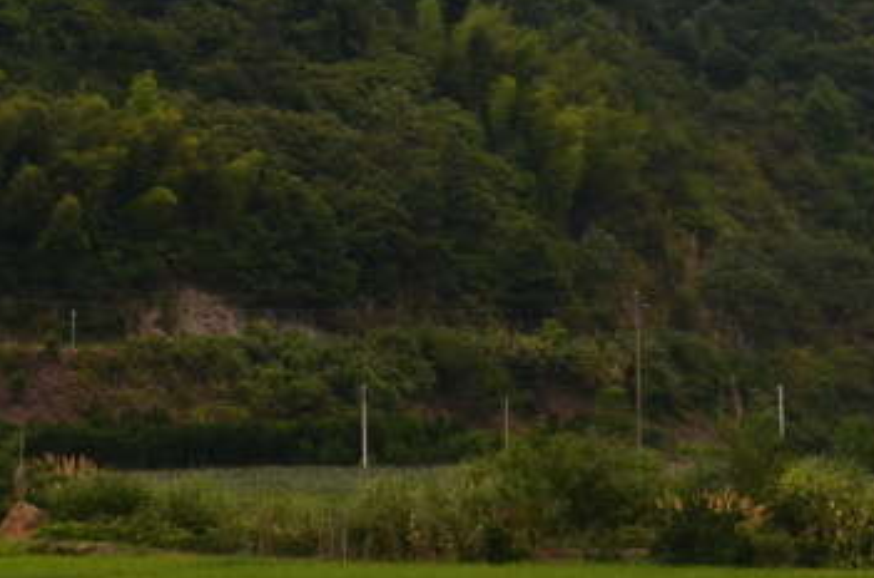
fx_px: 3390
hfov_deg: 14.6
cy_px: -182
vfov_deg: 9.6
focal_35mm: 140
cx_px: 117
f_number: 9
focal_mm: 32
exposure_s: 1/125
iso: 400
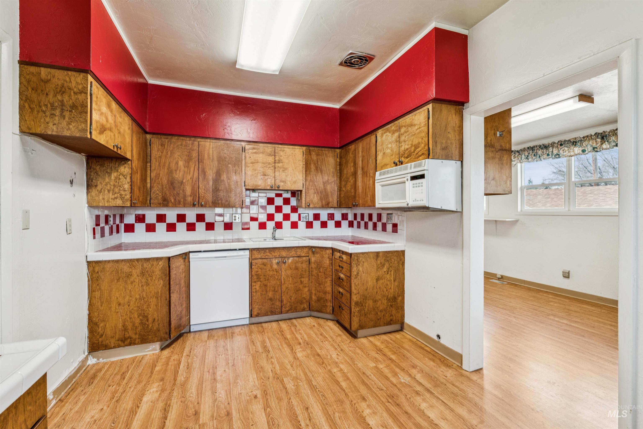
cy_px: 214
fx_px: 288
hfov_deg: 96.4
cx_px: 322
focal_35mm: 16
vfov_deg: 73.4
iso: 400
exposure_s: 1/8
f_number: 13
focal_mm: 16.1
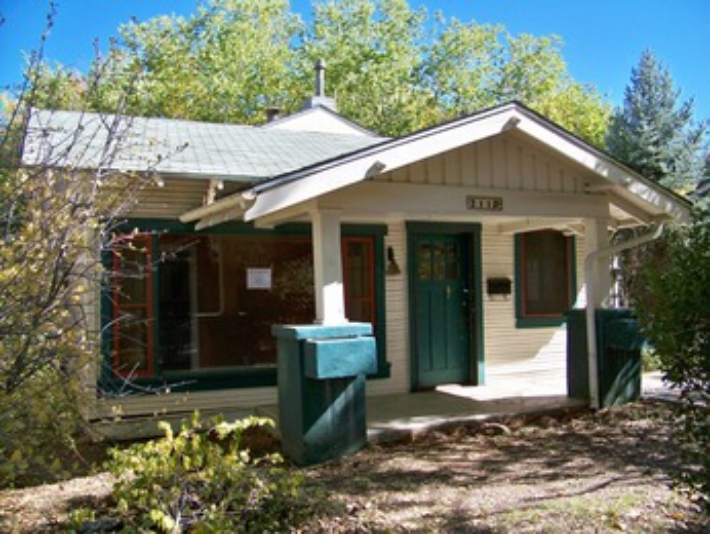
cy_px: 267
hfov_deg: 55.3
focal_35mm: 33
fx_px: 677
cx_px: 355
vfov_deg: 43.0
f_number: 2.8
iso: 125
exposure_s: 1/500
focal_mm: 5.85
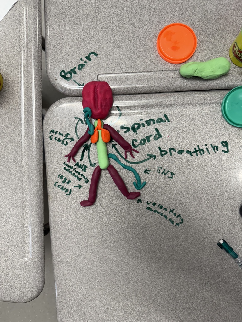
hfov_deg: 56.8
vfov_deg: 71.6
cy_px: 161
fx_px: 224
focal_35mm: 24
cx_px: 121
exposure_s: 1/120
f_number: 1.78
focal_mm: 6.76
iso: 200
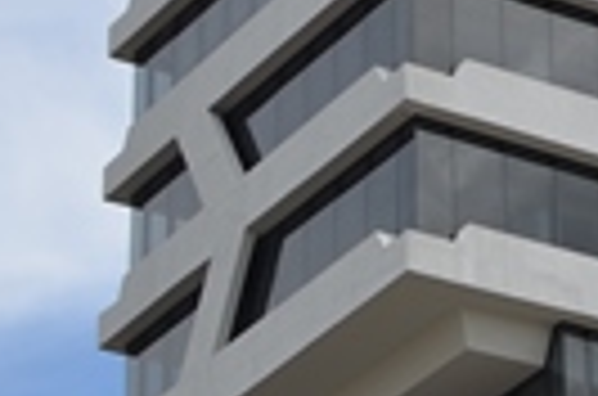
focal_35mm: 209
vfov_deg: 6.5
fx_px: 3463
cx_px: 1115
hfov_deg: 9.4
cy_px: 122
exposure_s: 1/250
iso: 100
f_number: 8
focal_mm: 35
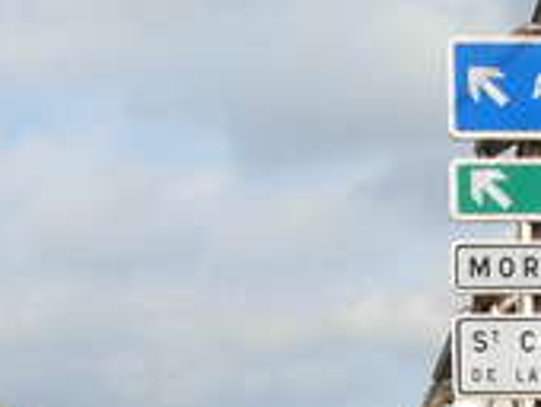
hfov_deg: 14.7
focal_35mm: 134
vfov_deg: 10.9
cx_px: 283
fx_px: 2097
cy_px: 509
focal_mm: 6.3
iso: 79
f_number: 4.9
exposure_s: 1/456
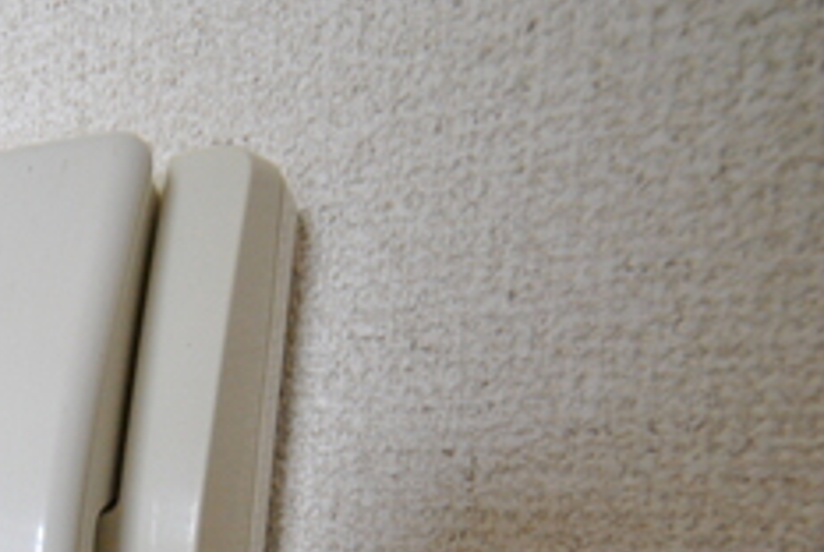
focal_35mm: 33
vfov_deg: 32.1
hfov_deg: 47.6
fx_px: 756
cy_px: 686
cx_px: 4
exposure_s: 1/40
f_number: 4.5
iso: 800
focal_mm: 8
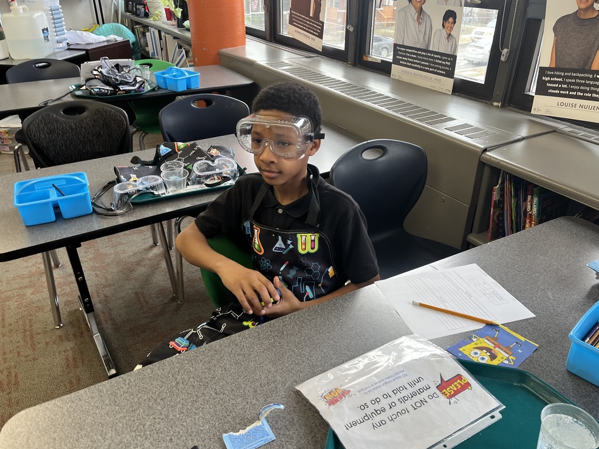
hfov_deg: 65.3
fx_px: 467
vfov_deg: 51.4
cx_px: 306
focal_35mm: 27
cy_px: 221
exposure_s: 1/60
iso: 64
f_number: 1.6
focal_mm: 5.1
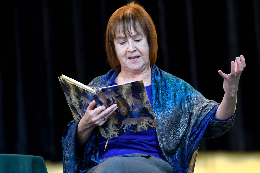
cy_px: 86
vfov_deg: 3.1
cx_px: 130
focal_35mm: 450
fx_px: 3250
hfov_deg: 4.6
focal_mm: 300
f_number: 2.8
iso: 4000
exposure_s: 1/100
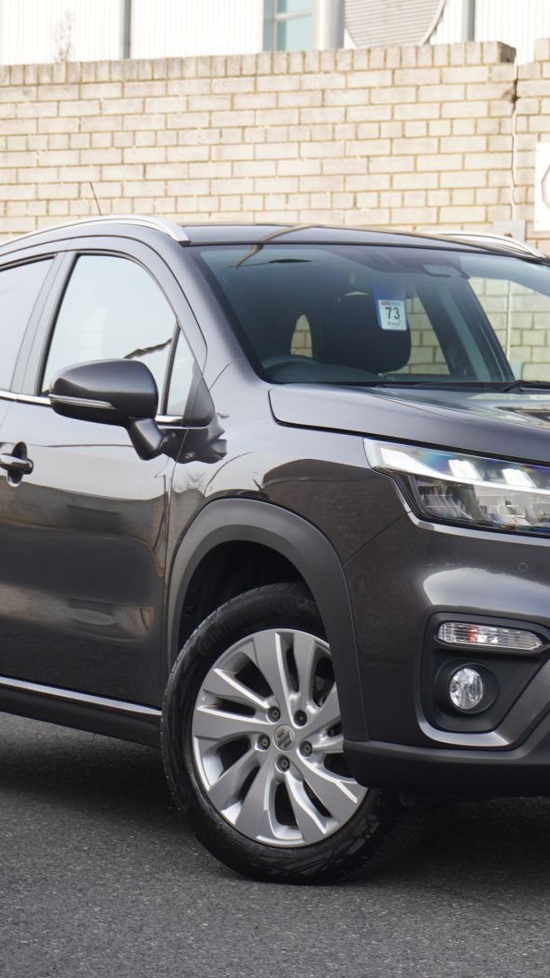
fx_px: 2638
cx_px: 445
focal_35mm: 102
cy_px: 489
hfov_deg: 11.9
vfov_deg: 21.0
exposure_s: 1/80
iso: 160
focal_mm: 43
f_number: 5.6
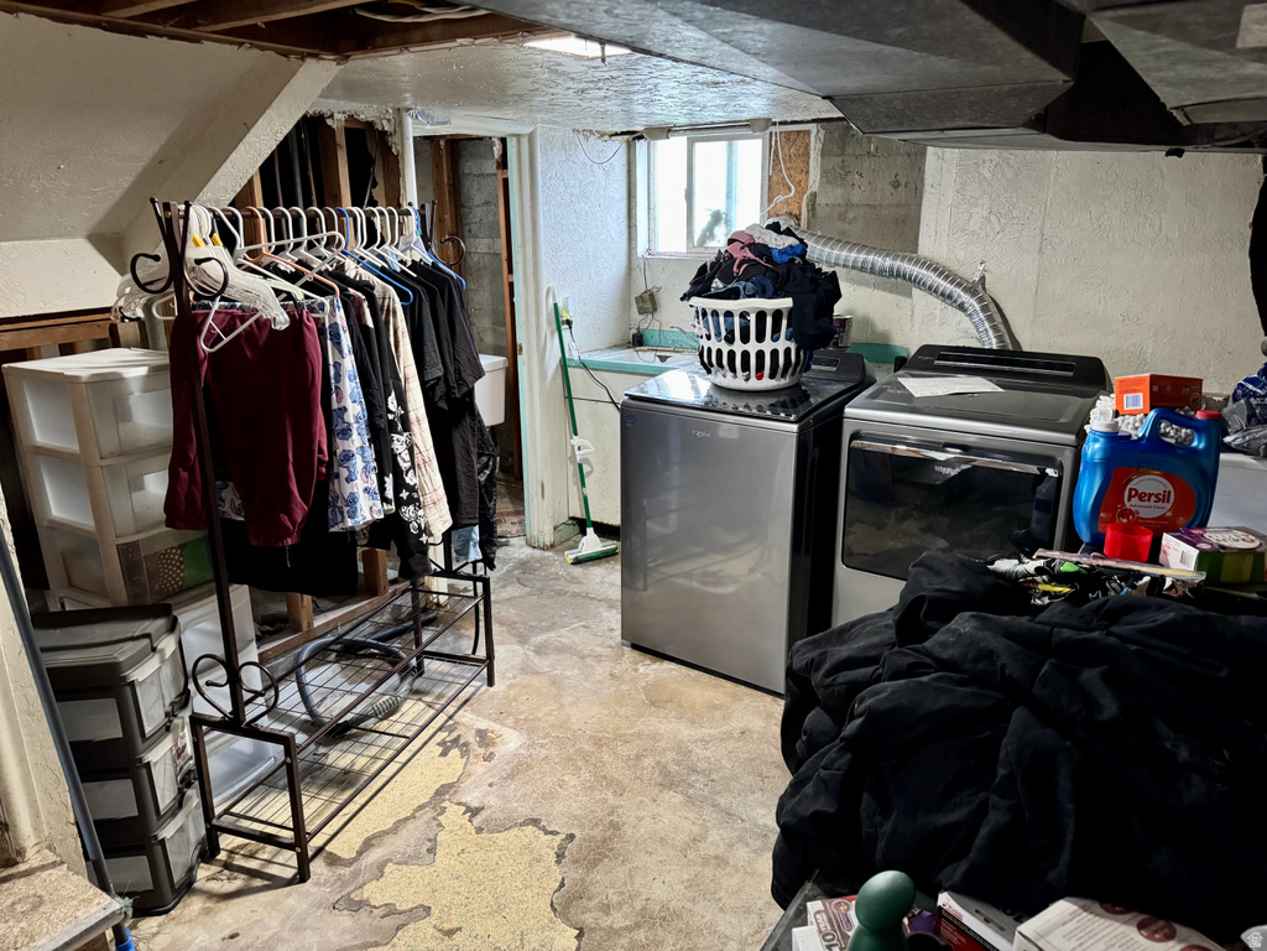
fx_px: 878
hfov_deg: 71.6
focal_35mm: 24
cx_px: 634
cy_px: 476
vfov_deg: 56.8
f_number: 1.78
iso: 640
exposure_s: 1/40
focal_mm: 6.76
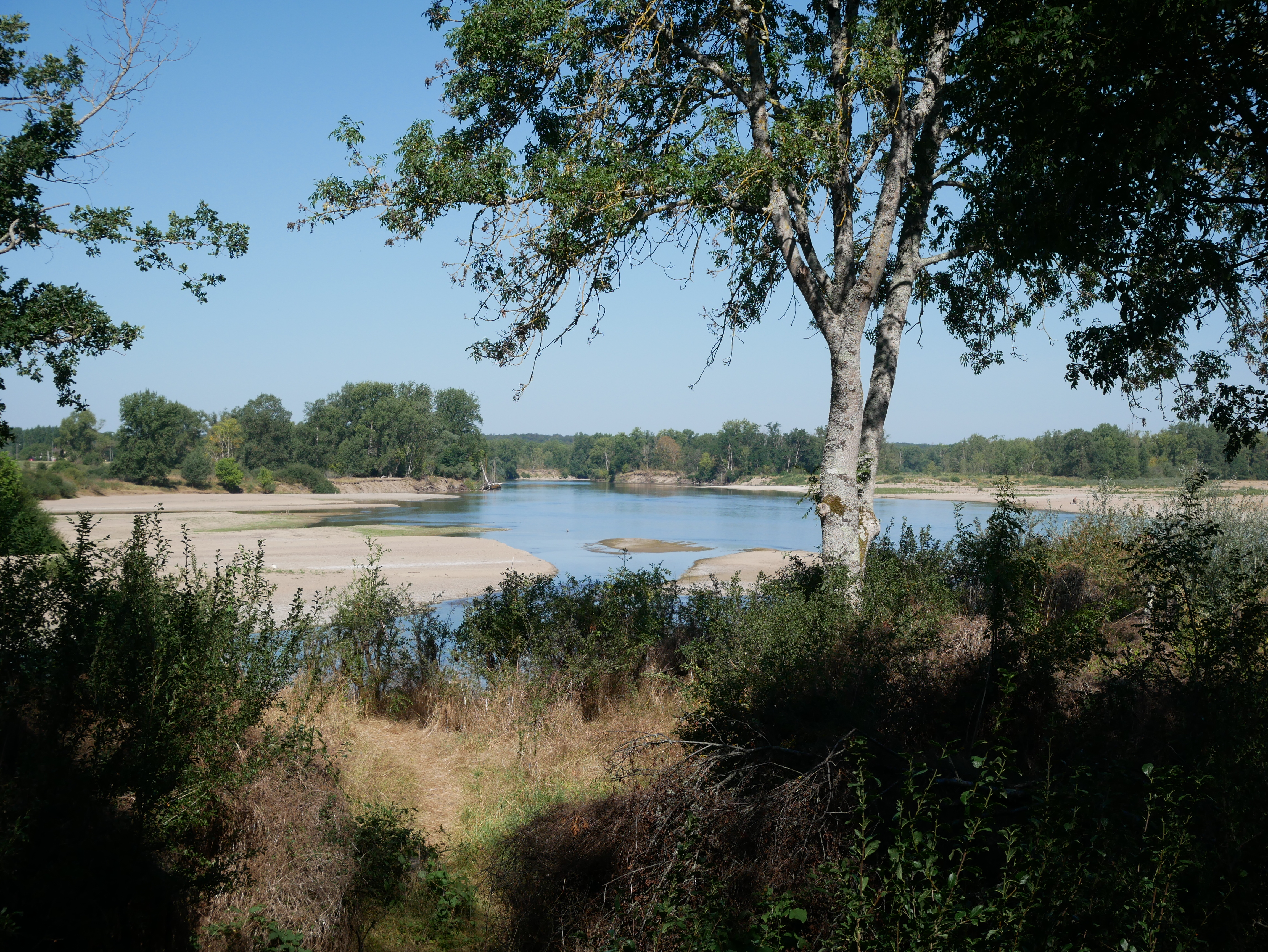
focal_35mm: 64
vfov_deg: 22.9
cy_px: 476
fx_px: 2345
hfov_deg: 30.3
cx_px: 634
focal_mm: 32
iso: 200
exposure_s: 1/800
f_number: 6.3
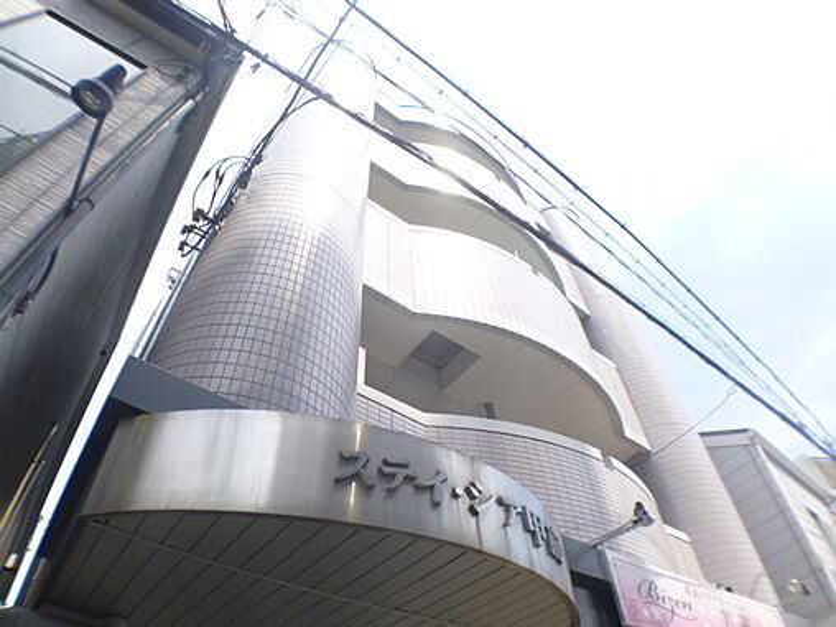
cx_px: 418
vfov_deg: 44.2
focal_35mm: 32
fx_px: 773
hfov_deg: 56.8
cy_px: 314
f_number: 2.9
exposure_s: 1/500
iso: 100
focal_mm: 5.7
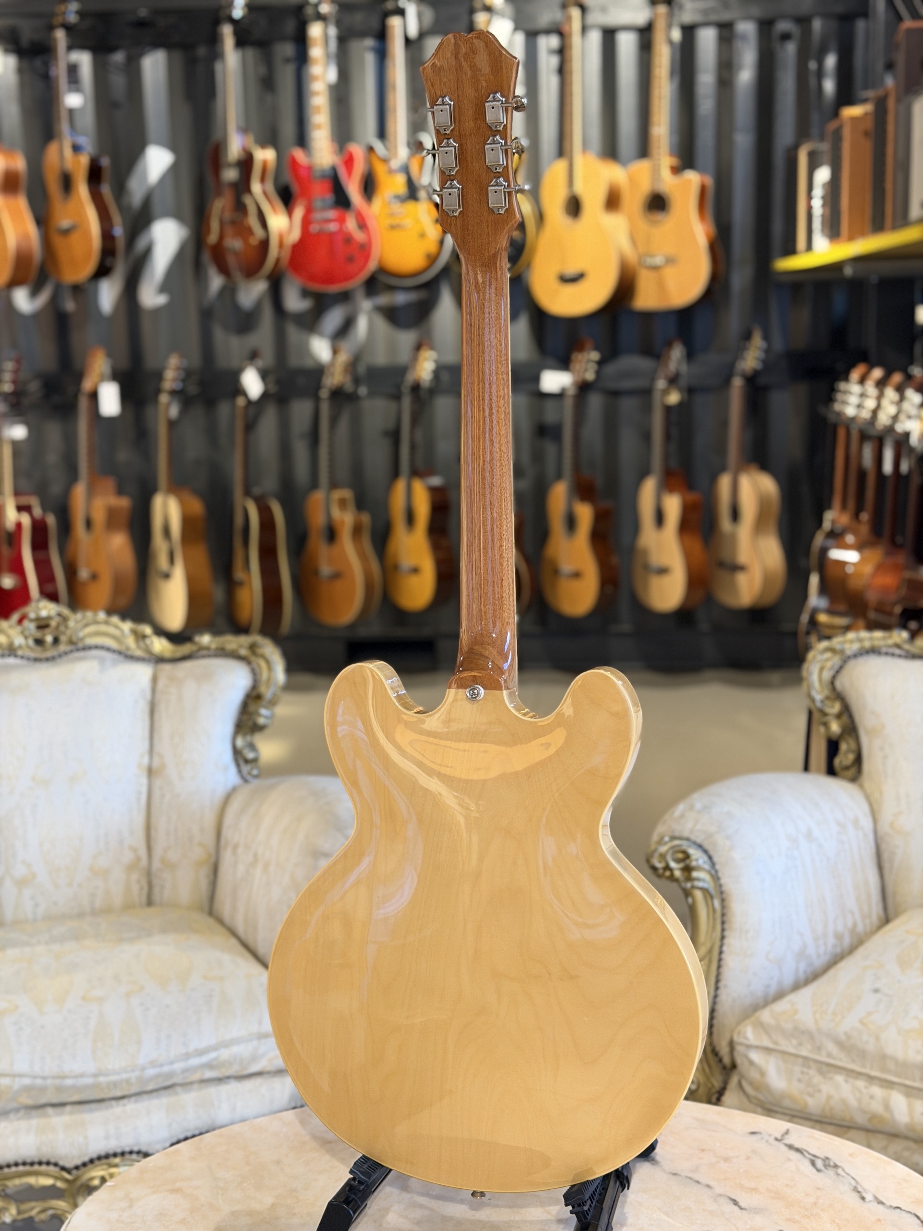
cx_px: 462
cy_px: 616
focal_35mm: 48
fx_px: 1706
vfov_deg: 39.7
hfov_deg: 30.3
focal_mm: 6.76
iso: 320
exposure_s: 1/33
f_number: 1.78
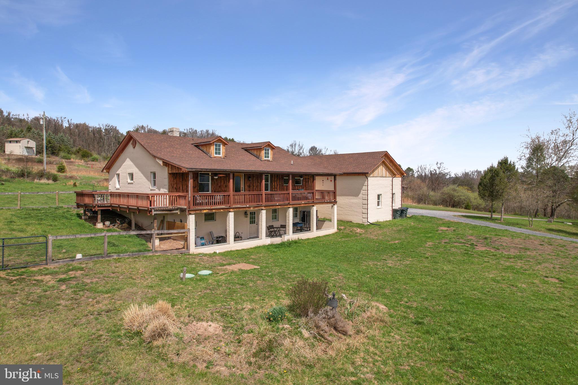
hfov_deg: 78.6
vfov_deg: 57.2
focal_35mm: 22
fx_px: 353
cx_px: 289
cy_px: 192
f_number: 2.8
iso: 100
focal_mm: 8.4
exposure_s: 1/160
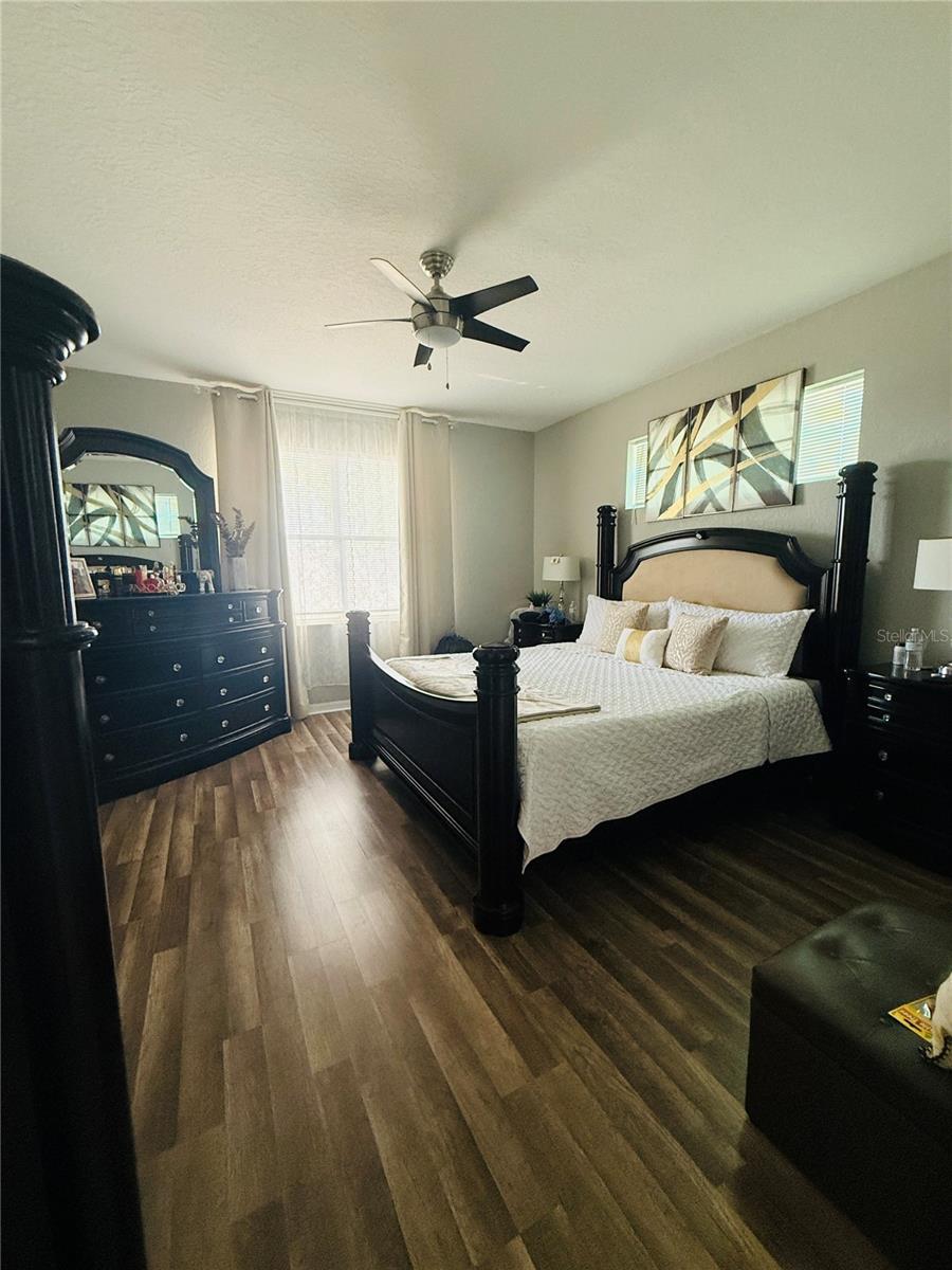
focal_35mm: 14
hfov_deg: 85.7
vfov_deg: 102.1
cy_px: 635
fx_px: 513
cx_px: 476
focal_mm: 2.22
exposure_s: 1/60
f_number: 2.2
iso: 500
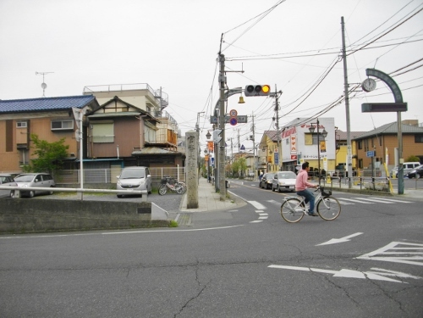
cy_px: 159
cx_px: 212
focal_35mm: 32
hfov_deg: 56.8
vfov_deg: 44.2
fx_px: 391
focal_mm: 5.7
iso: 100
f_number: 2.9
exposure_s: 1/1000
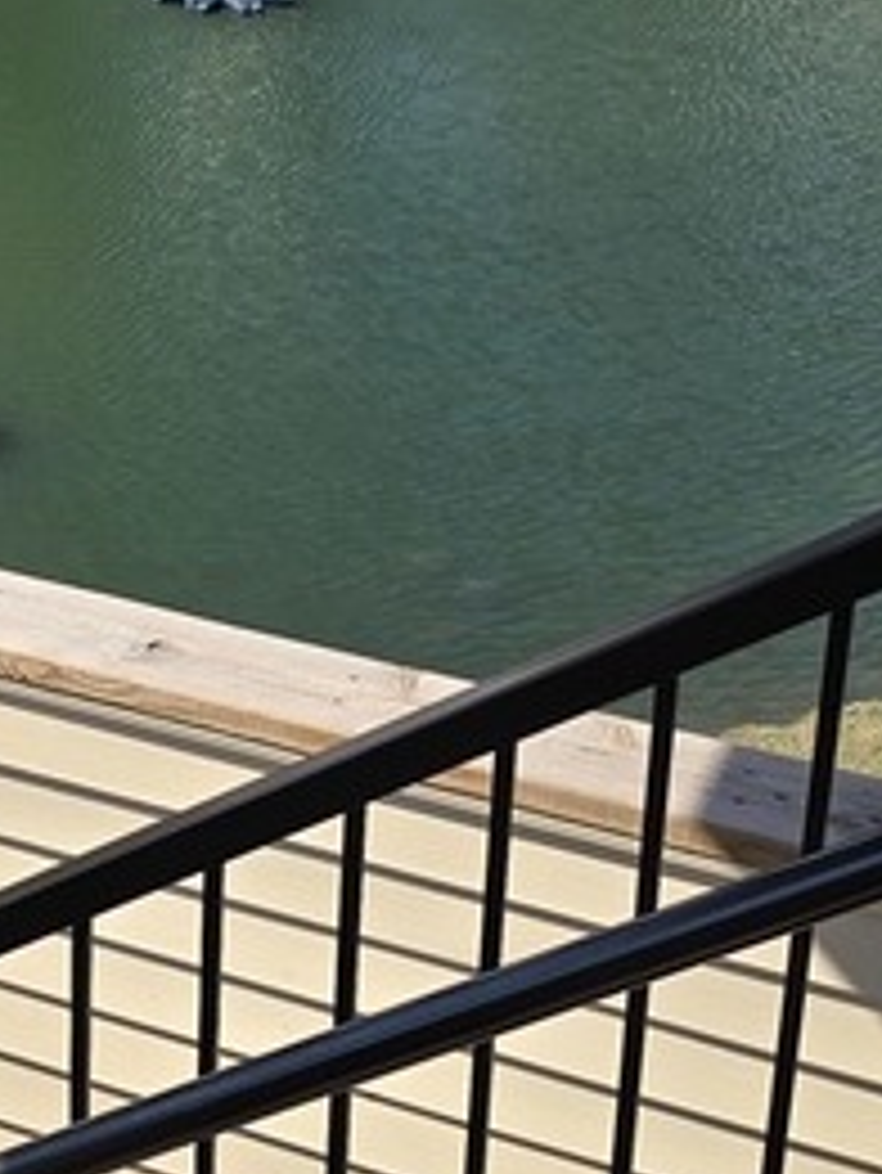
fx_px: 3225
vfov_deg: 20.6
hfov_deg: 14.8
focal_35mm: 95
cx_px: -315
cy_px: 535
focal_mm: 6.3
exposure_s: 1/624
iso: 12
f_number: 1.7
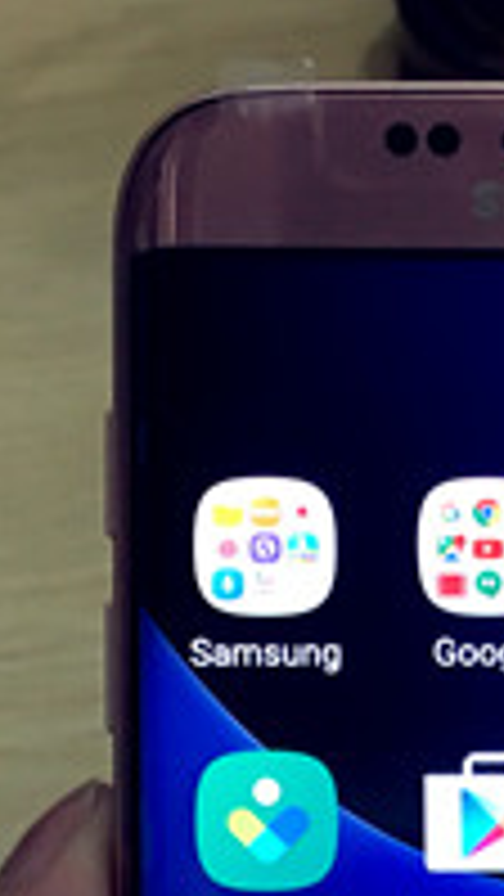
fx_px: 2636
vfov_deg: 18.4
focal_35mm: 111
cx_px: 490
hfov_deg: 10.8
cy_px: 1033
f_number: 2.2
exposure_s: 1/17
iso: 80
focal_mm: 4.15
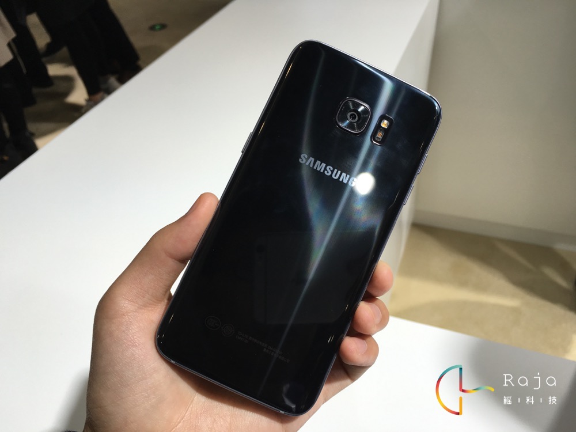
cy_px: 216
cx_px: 288
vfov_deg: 48.2
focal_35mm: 29
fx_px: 483
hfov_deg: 61.7
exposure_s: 1/179
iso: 25
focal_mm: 4.15
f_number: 2.2
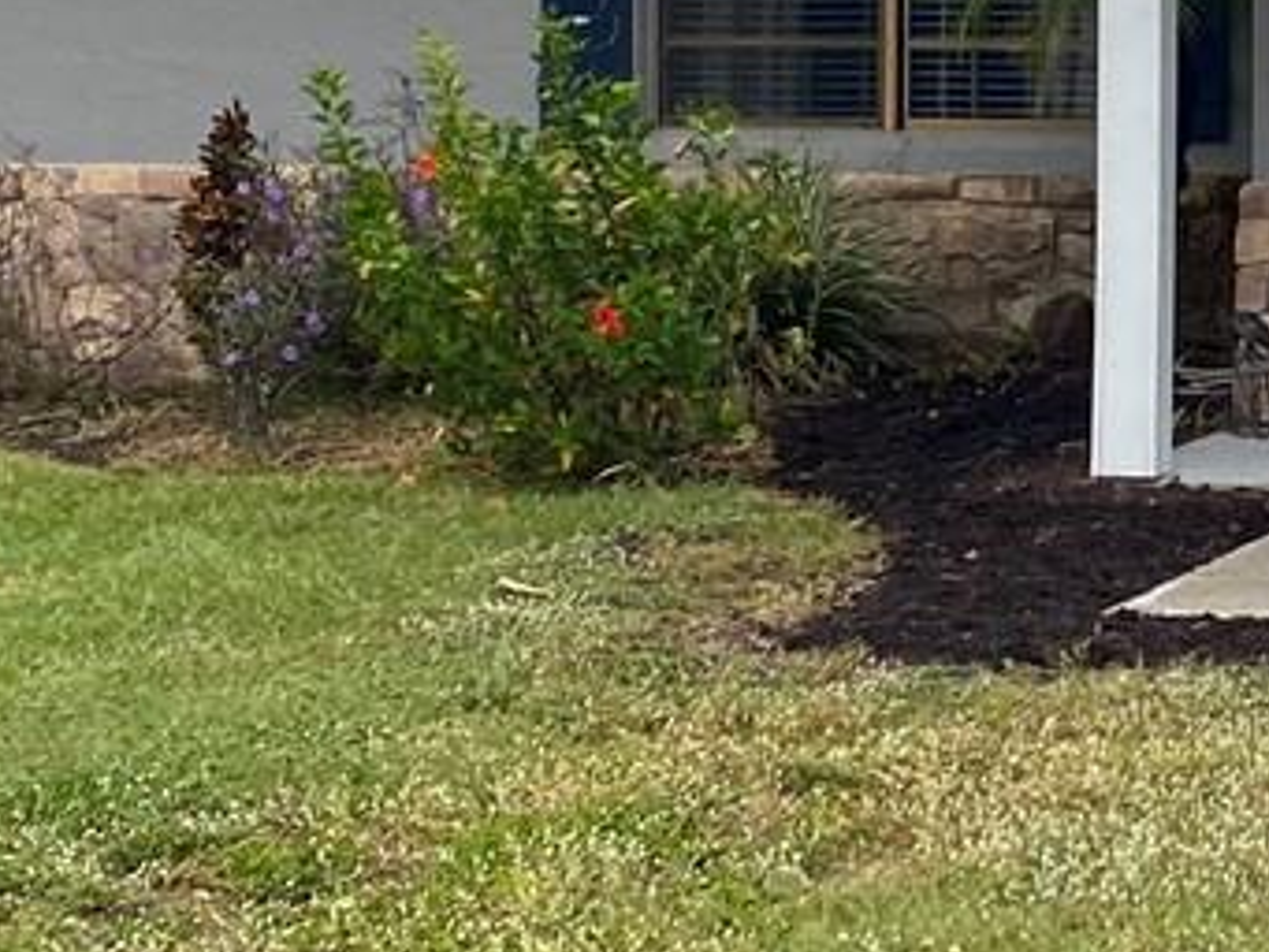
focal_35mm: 122
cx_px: 1864
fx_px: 4474
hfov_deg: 15.0
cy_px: 160
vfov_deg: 12.1
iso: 32
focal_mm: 4.25
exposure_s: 1/613
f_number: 1.8
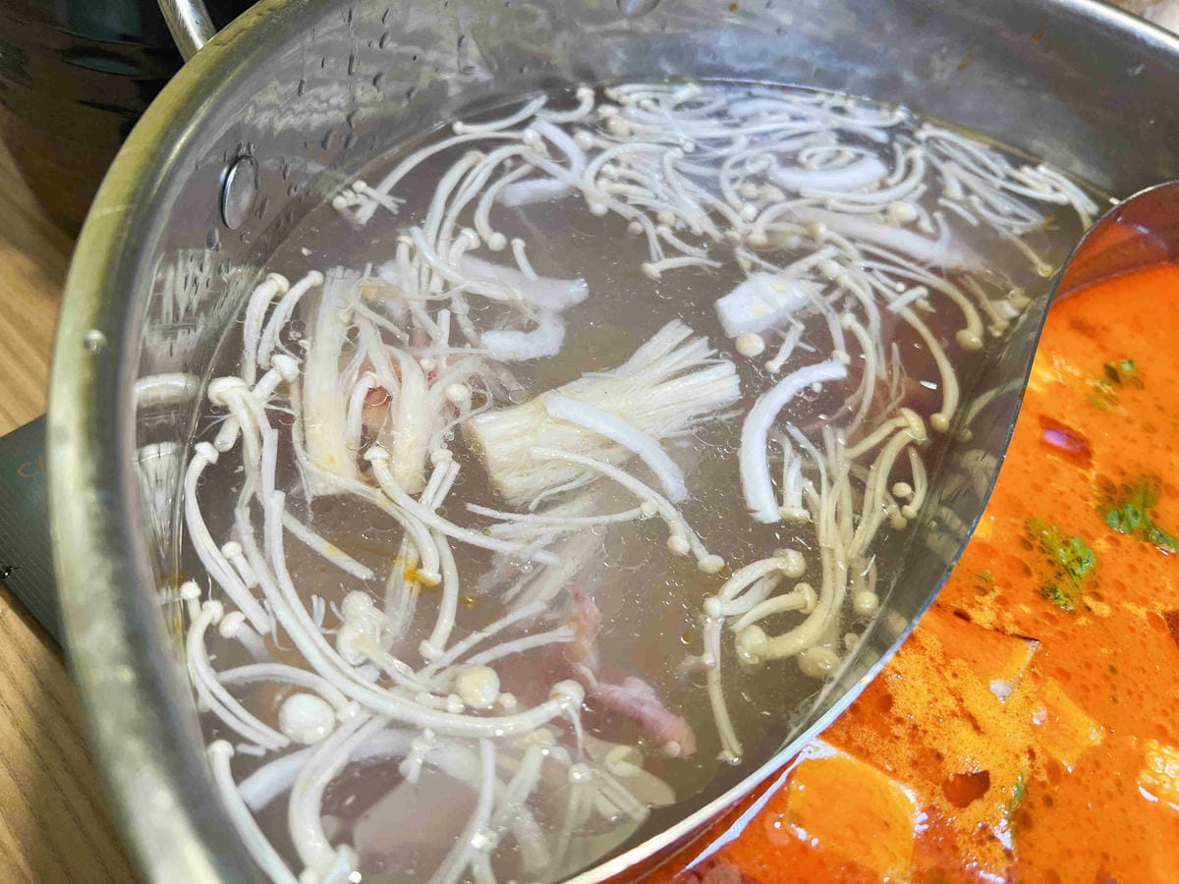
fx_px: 886
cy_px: 442
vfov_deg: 53.1
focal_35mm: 26
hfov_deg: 67.3
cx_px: 590
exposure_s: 1/120
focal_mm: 5.7
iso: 50
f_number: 1.5
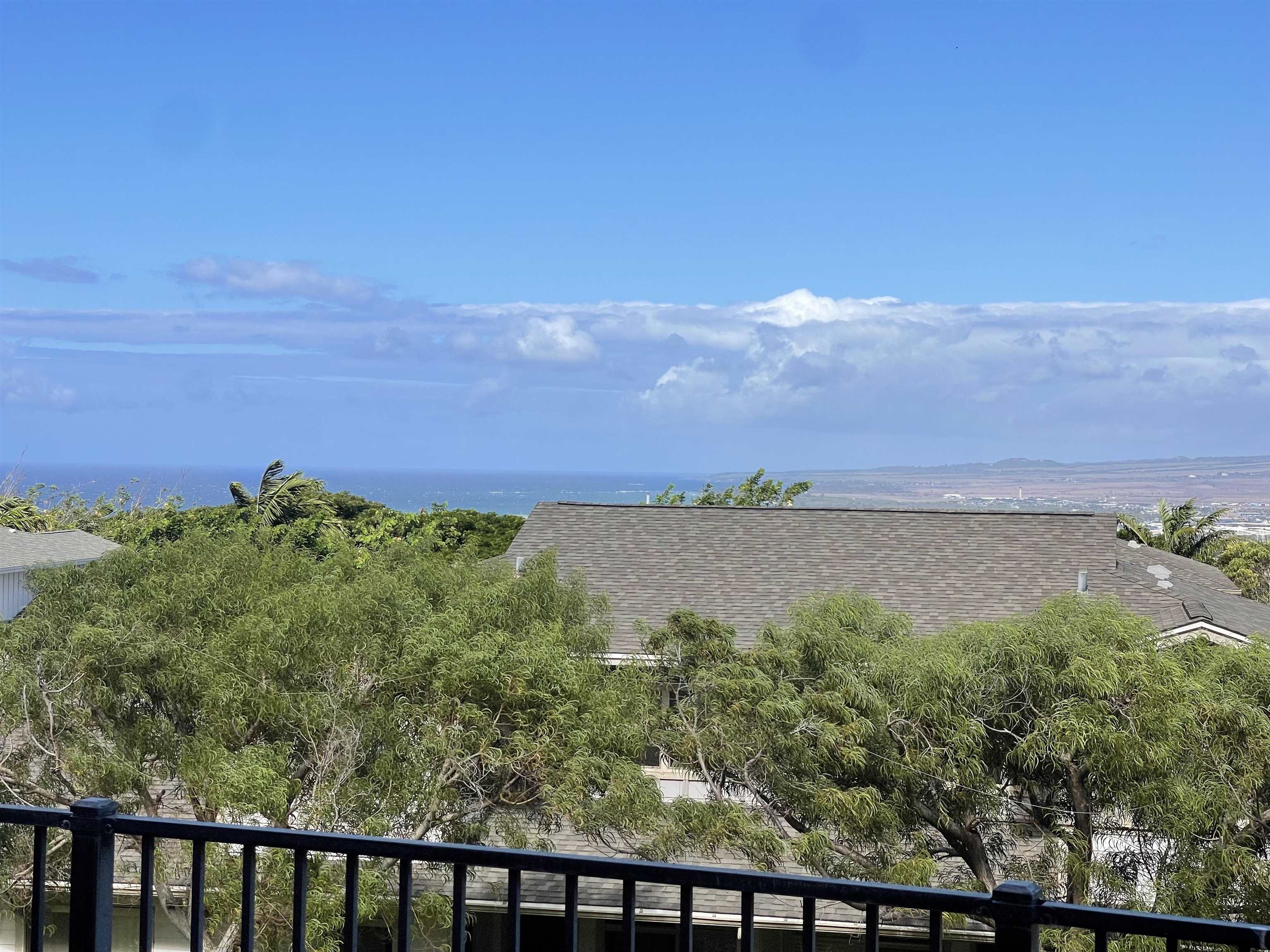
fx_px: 2348
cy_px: 476
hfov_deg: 30.3
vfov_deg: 22.9
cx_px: 635
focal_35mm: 64
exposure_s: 1/1488
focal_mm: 7.5
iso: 20
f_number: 2.2
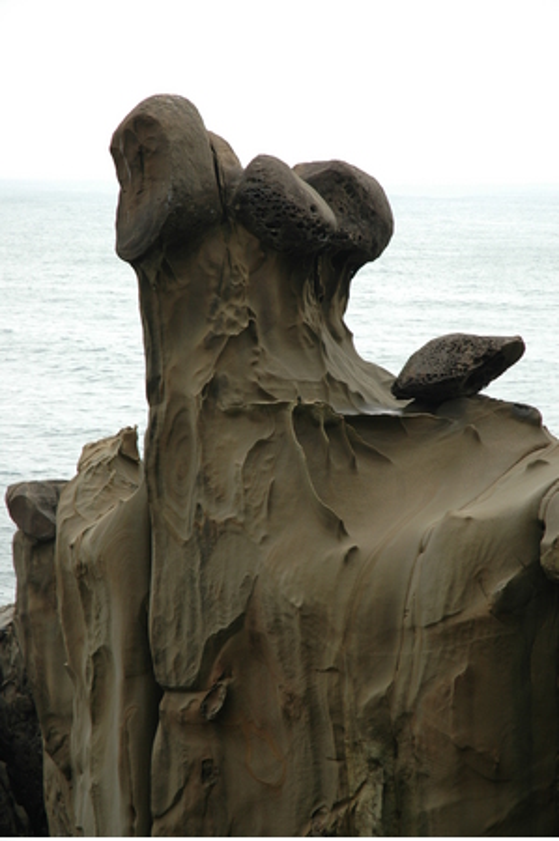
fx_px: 2451
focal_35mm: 105
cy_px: 420
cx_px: 280
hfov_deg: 13.0
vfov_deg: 19.5
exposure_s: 1/160
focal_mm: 70
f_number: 6.3
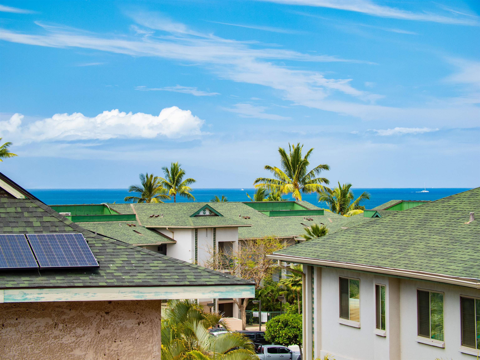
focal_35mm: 134
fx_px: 1859
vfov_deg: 11.1
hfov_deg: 14.7
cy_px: 180
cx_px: 240
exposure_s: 1/250
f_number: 5.6
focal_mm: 67
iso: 400
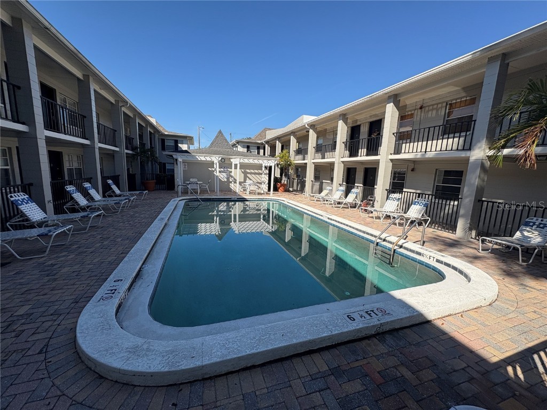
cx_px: 274
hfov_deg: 102.1
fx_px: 221
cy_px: 205
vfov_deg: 85.7
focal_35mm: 14
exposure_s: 1/1748
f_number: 2.2
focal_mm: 2.22
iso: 50
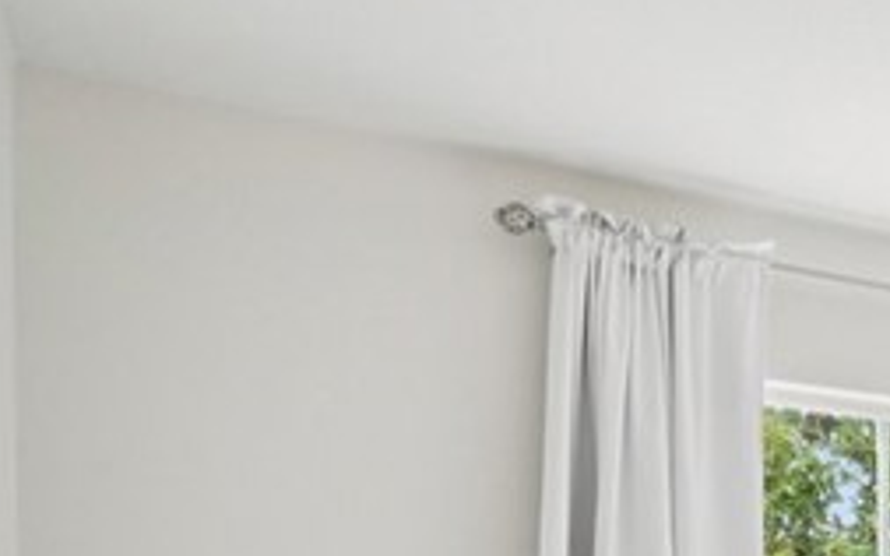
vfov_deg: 18.1
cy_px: 760
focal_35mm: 66
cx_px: 1689
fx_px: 1600
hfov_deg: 20.0
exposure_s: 1/20
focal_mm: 16
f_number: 8
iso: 400
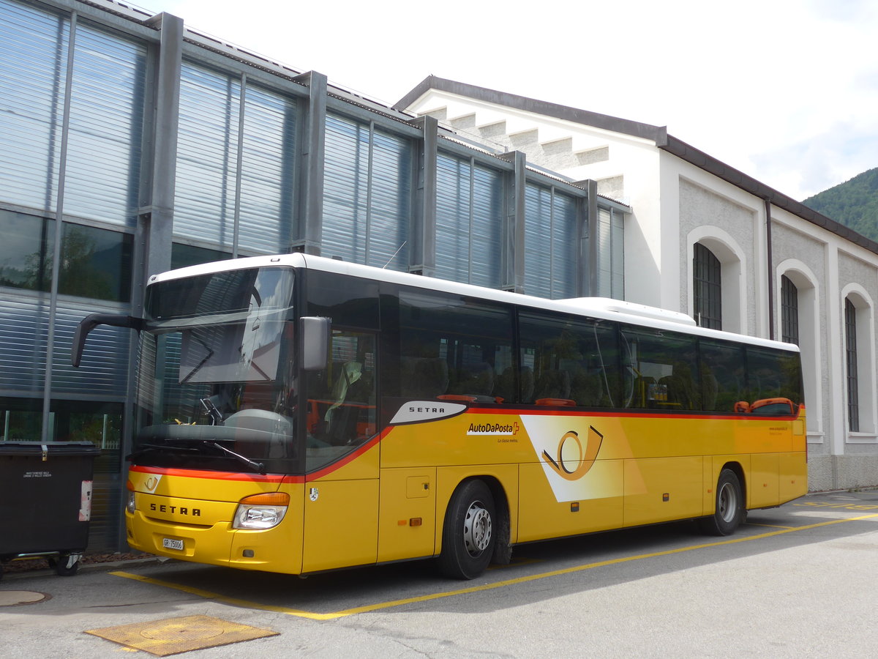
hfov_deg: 47.9
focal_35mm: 39
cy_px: 330
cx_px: 439
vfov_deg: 36.8
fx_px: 989
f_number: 2.8
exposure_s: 1/1000
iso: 80
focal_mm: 8
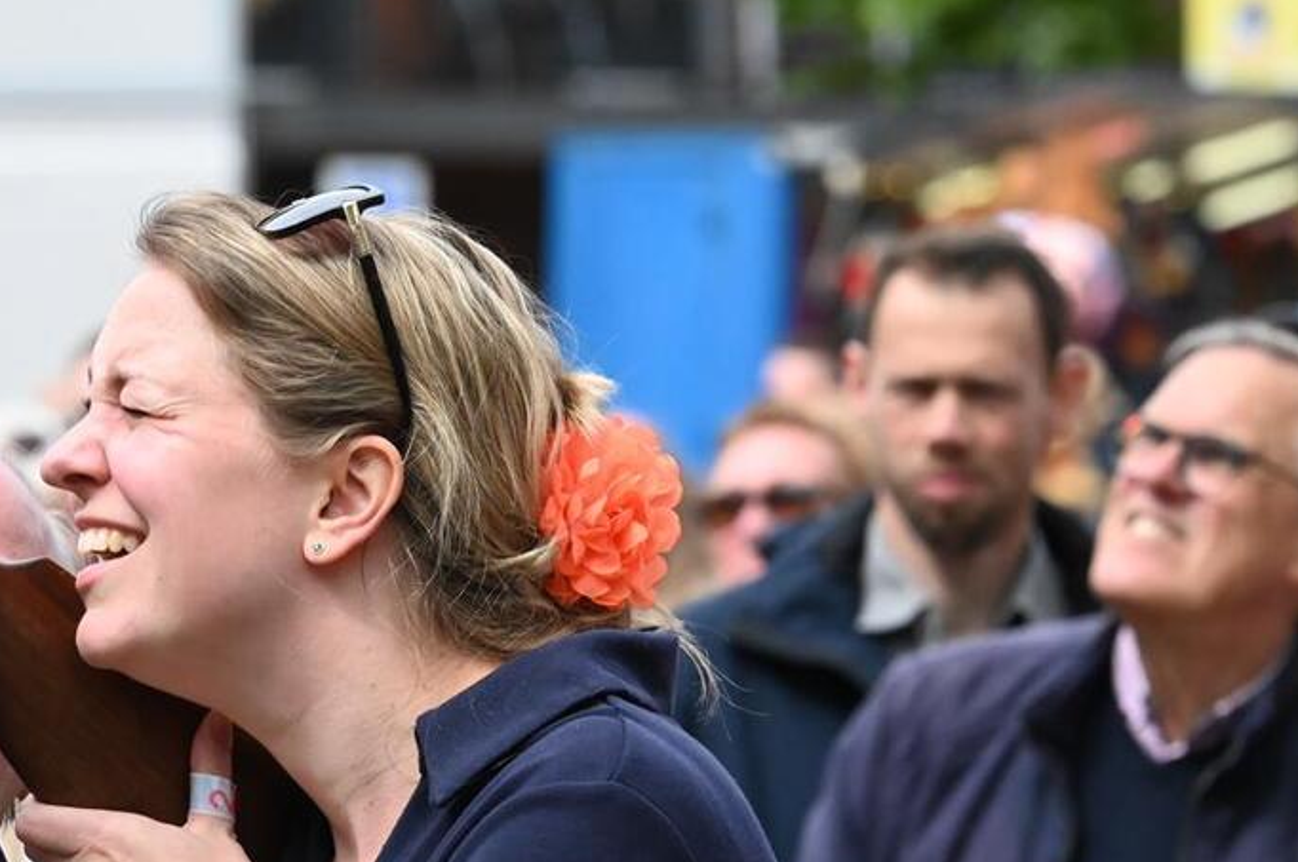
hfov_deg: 5.9
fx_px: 12568
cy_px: 530
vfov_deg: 3.9
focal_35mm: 349
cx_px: 409
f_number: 11
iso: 10000
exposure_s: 1/8000
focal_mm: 240
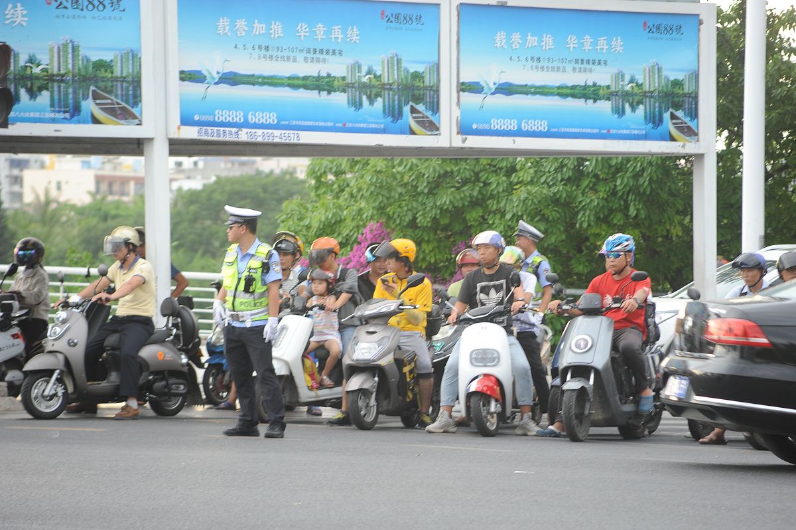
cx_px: 398
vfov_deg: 6.9
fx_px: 4418
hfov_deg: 10.3
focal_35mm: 200
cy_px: 265
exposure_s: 1/160
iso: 800
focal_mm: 200
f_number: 5.6
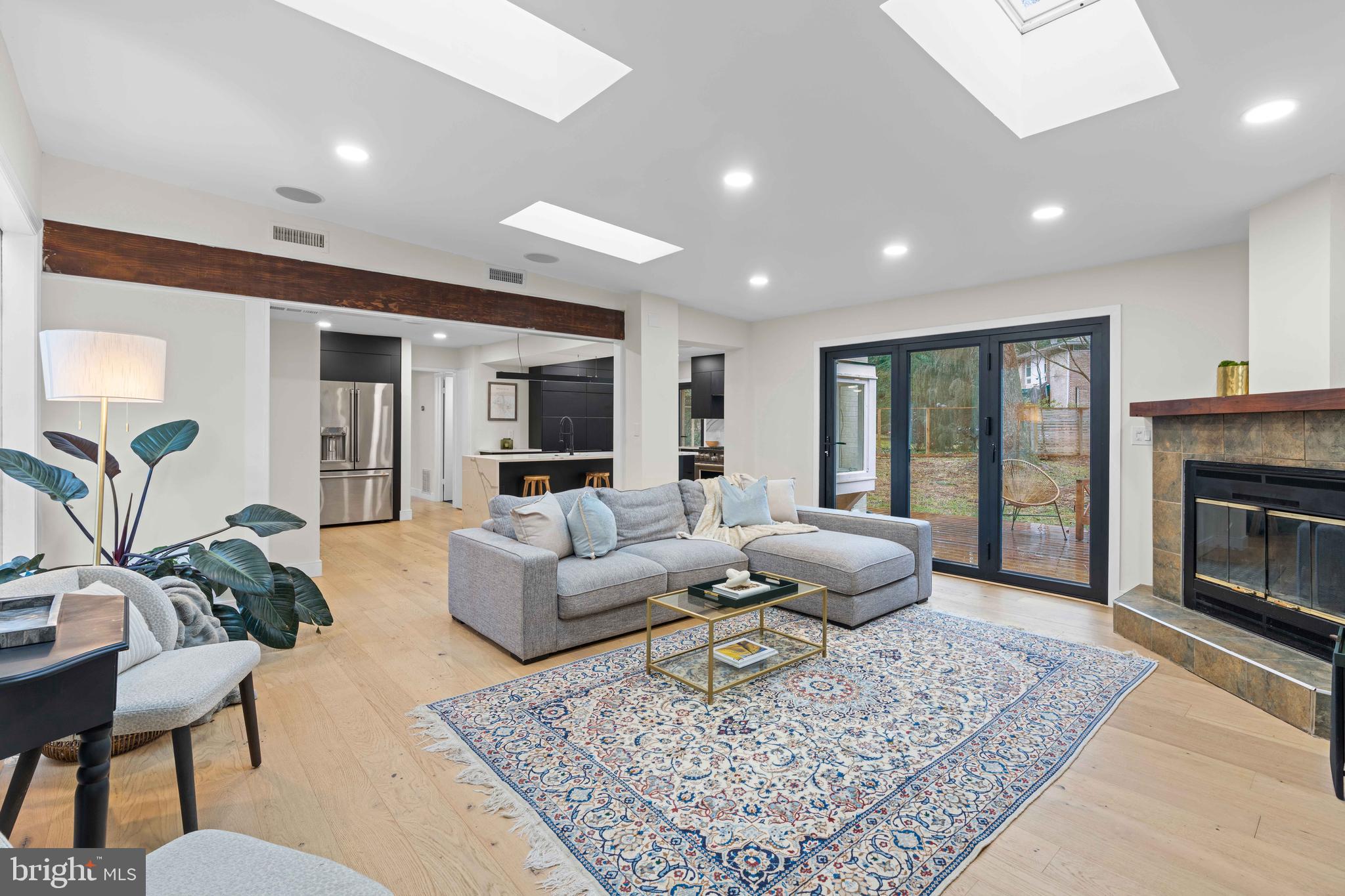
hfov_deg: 96.7
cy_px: 448
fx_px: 598
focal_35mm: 16
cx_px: 672
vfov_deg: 73.7
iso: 160
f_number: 8
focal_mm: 16
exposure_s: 1/1.25
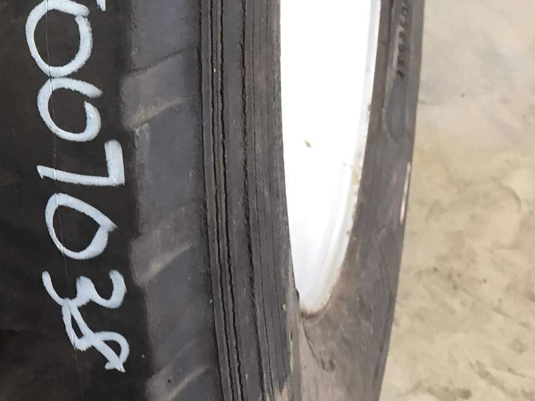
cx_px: -182
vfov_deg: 16.6
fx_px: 1376
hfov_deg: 20.0
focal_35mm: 89
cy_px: 151
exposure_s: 1/30
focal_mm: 4.15
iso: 64
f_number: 2.2
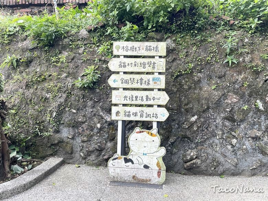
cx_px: 134
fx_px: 201
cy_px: 100
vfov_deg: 53.1
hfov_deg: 67.3
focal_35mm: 26
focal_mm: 4.2
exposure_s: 1/241
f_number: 1.6
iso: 32
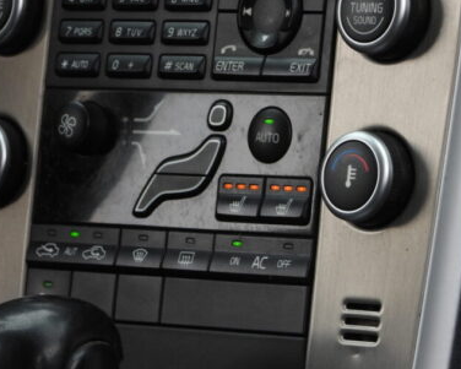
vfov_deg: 4.9
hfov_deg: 6.2
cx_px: 223
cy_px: 129
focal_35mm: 314
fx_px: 4285
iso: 100
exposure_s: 1/80
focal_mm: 30.5
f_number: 4
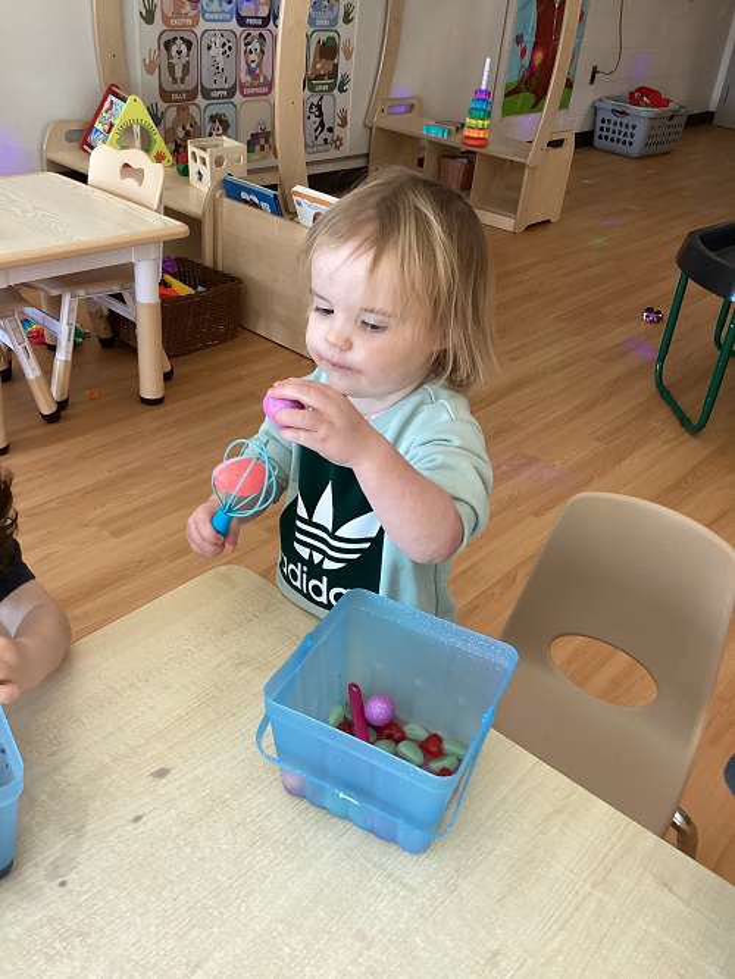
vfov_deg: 58.3
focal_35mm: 31
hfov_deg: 45.5
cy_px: 490
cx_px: 368
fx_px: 877
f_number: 2.4
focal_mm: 3.3
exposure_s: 1/60
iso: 250
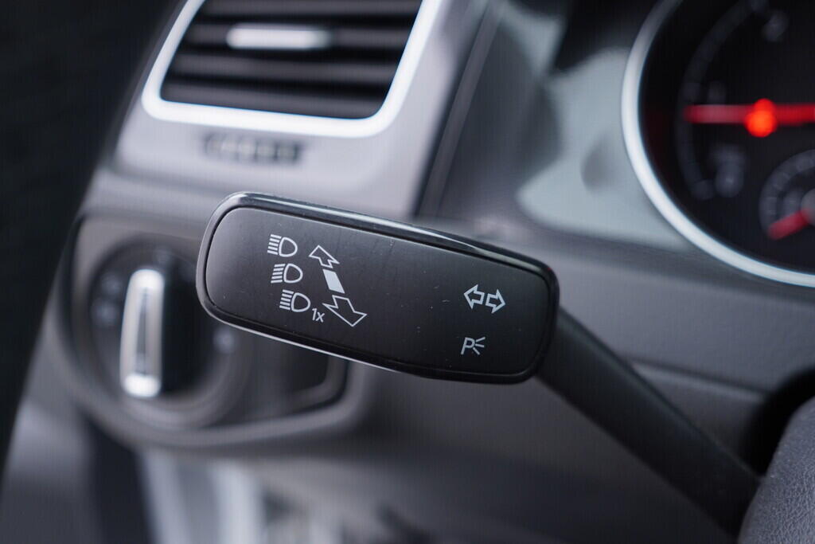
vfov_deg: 36.9
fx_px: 815
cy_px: 272
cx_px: 408
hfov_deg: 53.1
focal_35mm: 36
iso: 200
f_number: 2.8
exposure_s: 1/40
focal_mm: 24
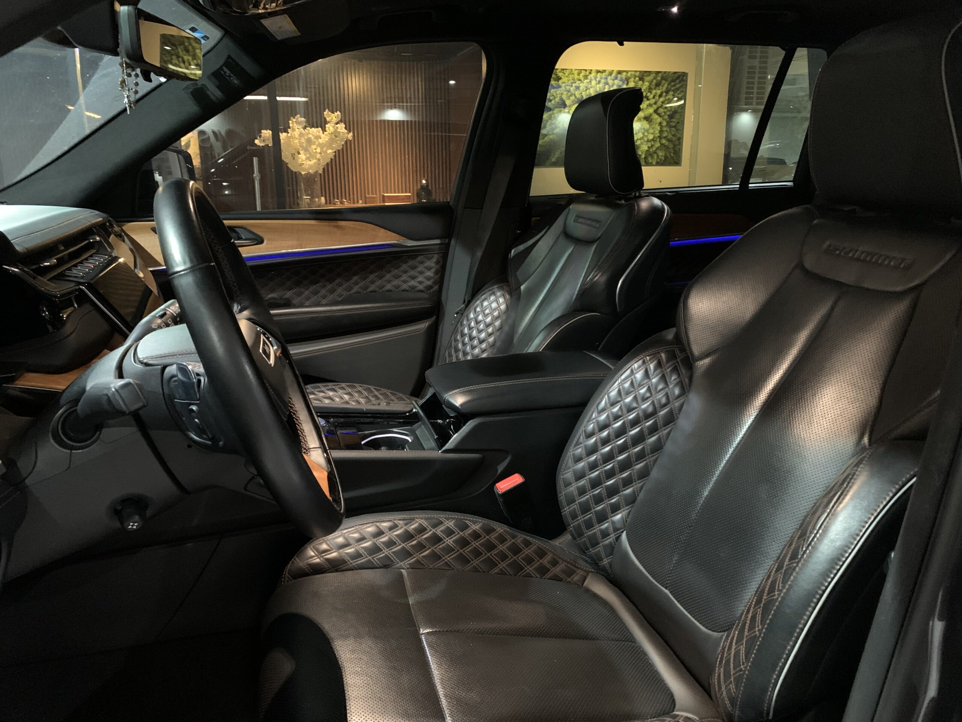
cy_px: 361
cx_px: 481
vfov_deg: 53.1
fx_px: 723
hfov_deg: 67.3
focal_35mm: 26
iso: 800
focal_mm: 4.25
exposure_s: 1/15
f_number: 1.8
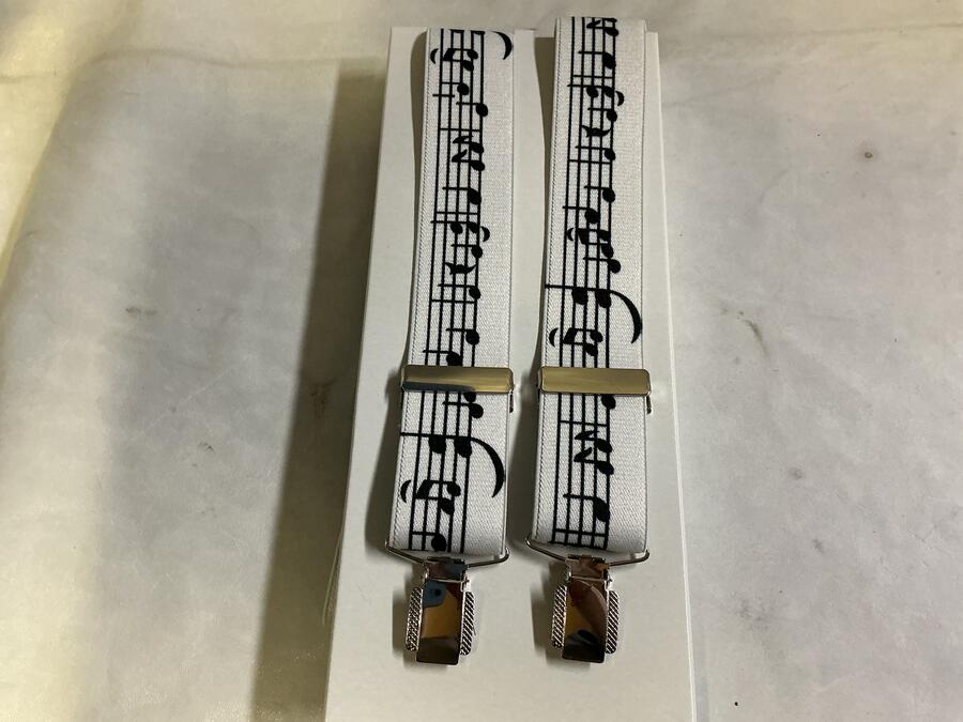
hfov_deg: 61.7
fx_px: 807
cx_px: 482
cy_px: 361
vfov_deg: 48.2
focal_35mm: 29
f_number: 1.8
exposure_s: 1/50
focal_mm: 3
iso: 125
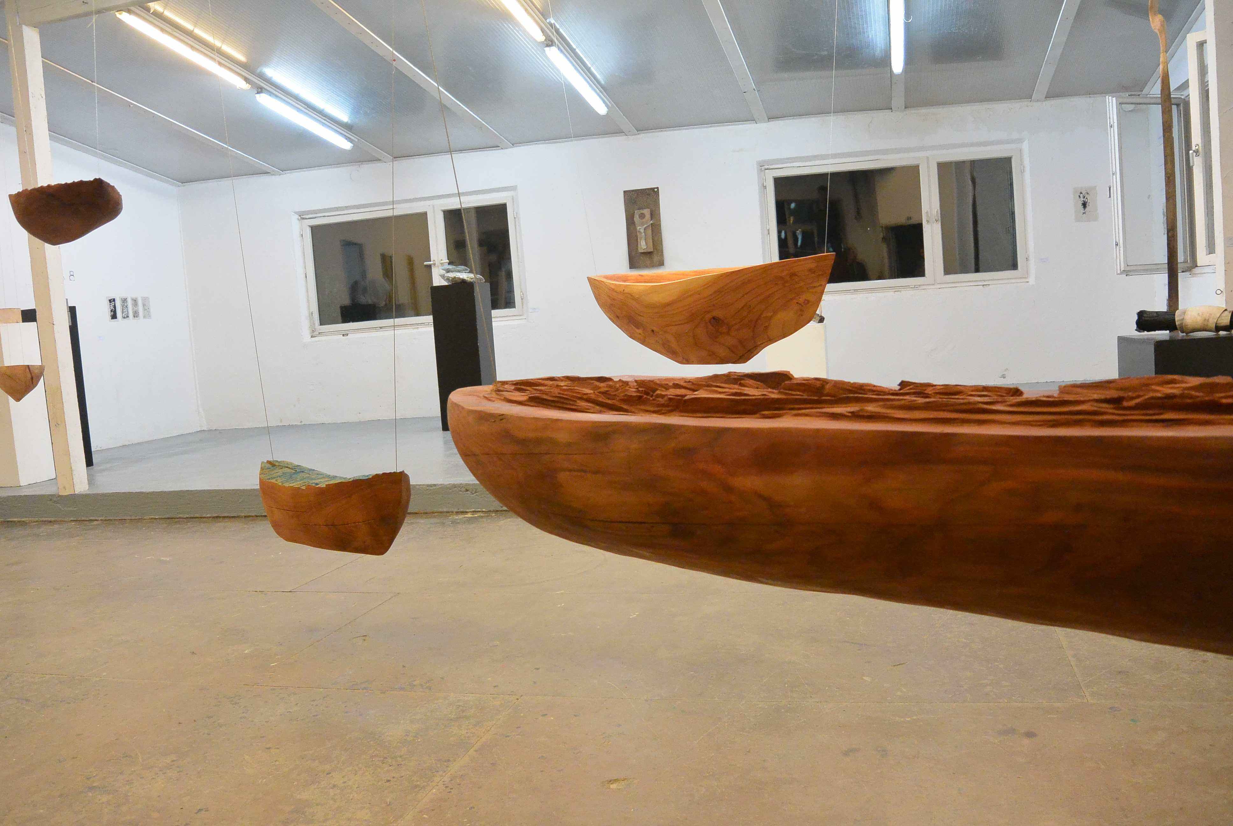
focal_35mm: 29
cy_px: 413
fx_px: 994
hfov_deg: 63.6
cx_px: 616
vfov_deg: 45.1
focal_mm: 11
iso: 1400
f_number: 3.5
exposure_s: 1/60
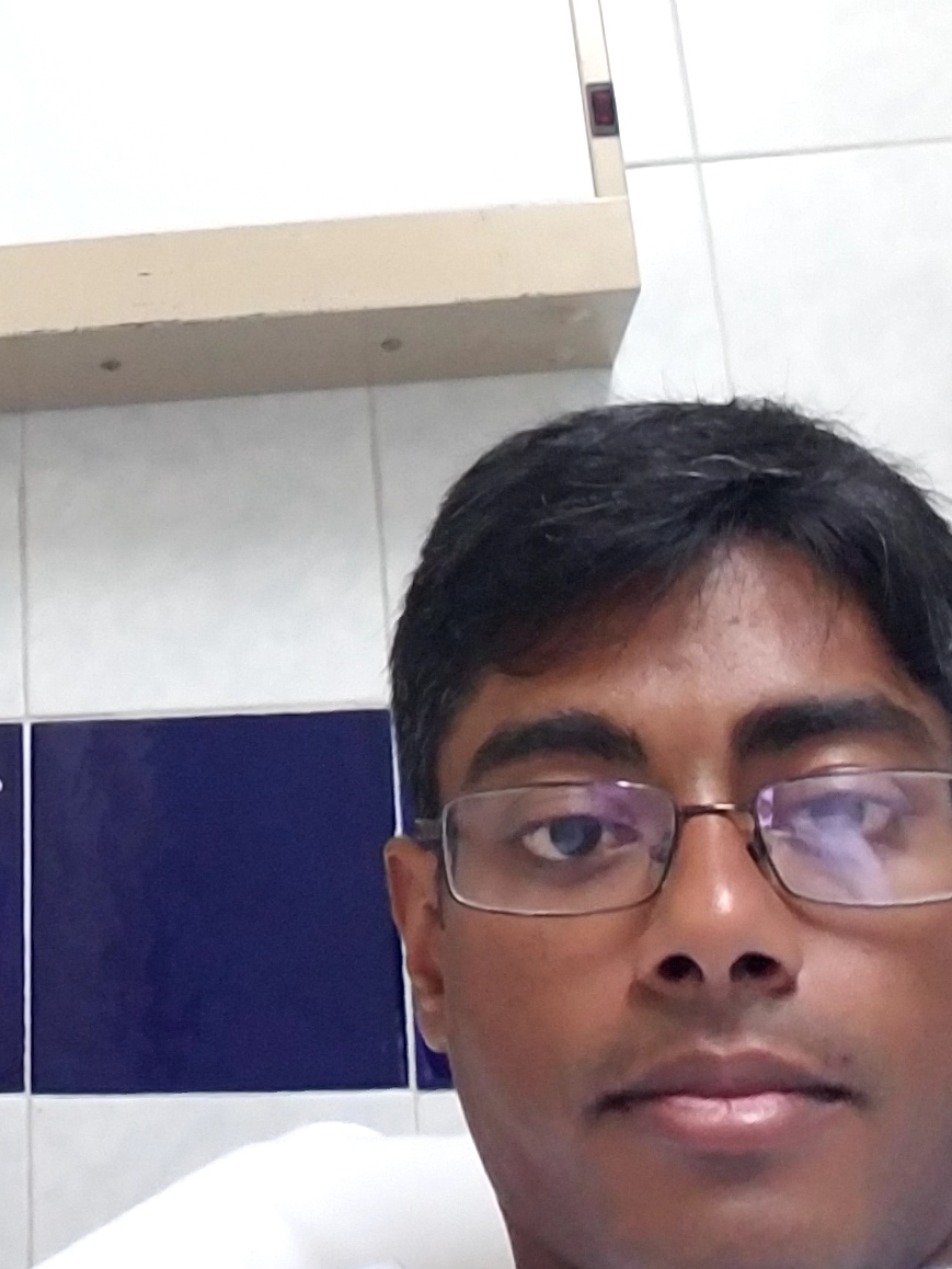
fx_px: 1723
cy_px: 145
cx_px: 13
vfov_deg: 37.9
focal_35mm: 47
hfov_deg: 29.0
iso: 160
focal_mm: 2.1
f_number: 1.7
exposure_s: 1/30
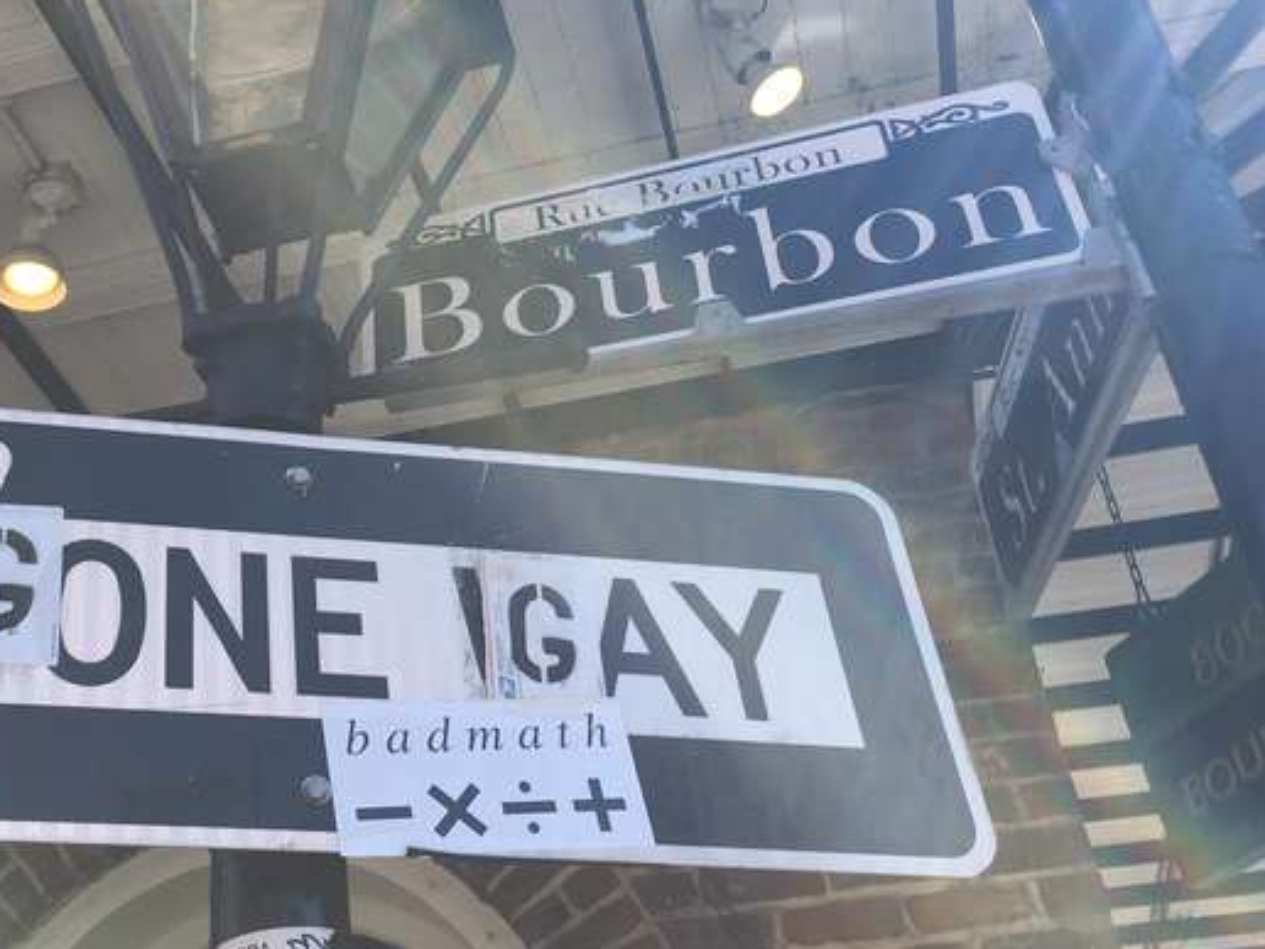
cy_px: 316
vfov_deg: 31.9
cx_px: 326
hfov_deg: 40.9
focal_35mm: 45
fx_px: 1644
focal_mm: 4.15
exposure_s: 1/680
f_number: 2.2
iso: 25
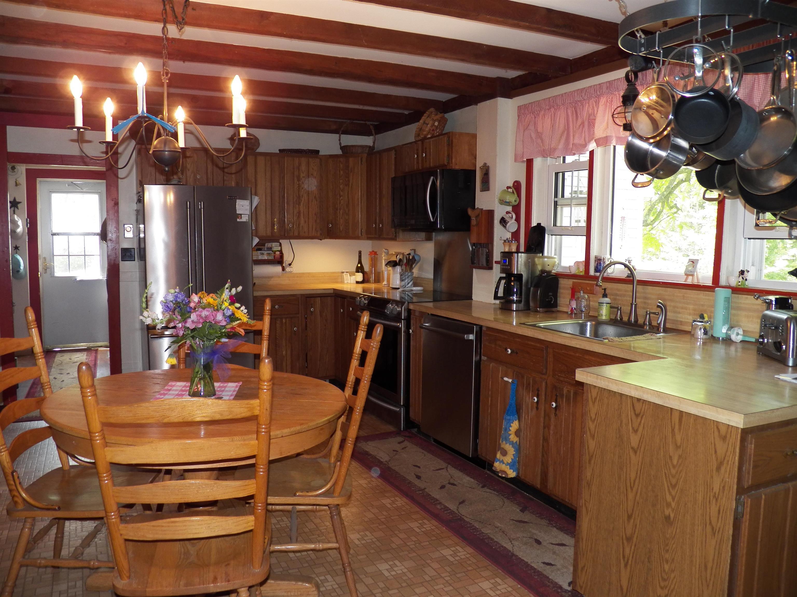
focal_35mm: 28
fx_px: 645
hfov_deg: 63.4
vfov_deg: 49.7
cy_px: 298
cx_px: 398
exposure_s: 1/30
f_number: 2.8
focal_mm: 4.9
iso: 125
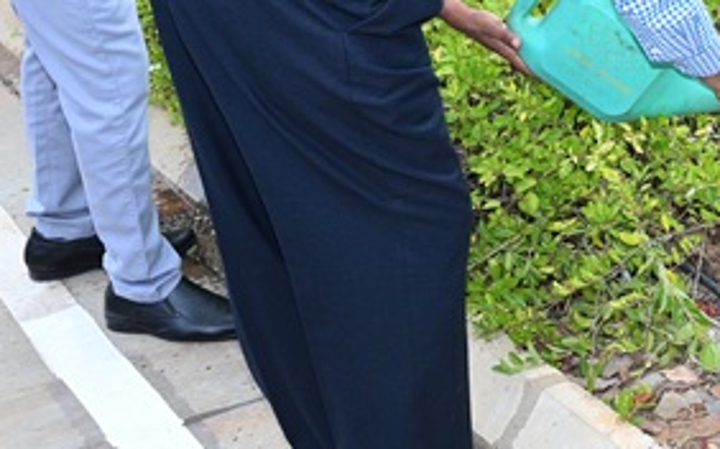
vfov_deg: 15.9
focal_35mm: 78
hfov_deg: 23.5
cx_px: 923
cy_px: -135
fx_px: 1530
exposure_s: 1/250
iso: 1250
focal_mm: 24
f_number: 10
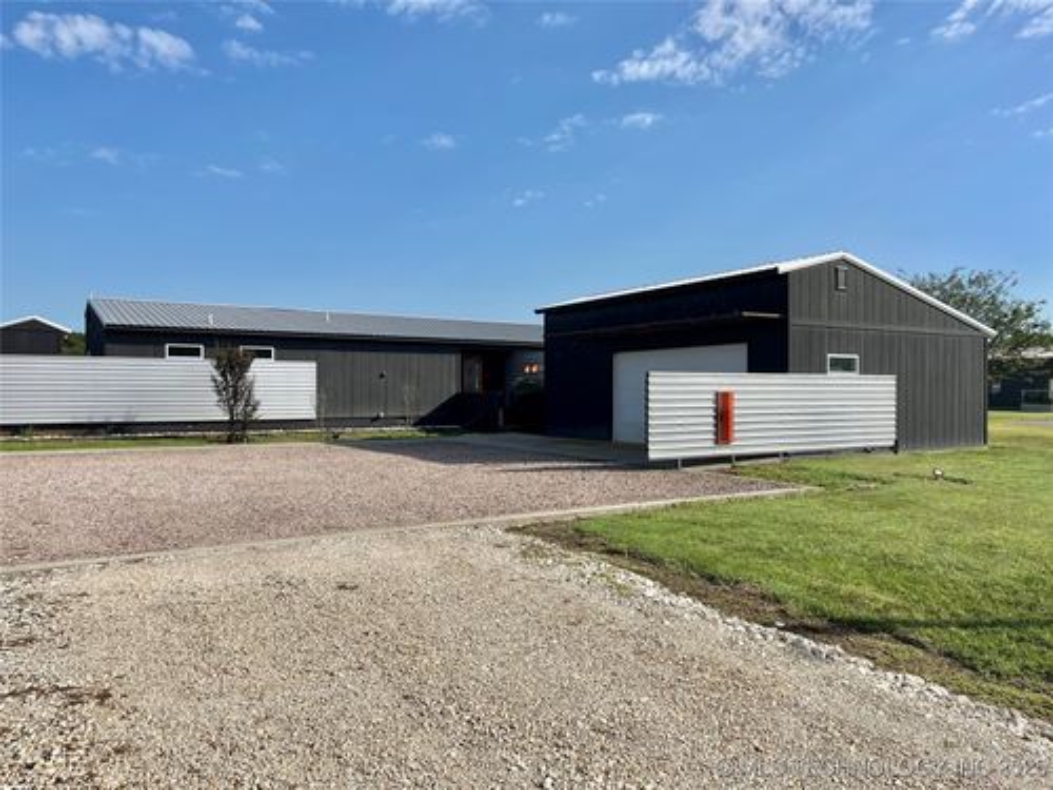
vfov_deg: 53.1
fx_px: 791
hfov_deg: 67.3
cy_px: 395
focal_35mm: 26
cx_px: 526
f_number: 1.6
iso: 50
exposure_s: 1/4854
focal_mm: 5.1
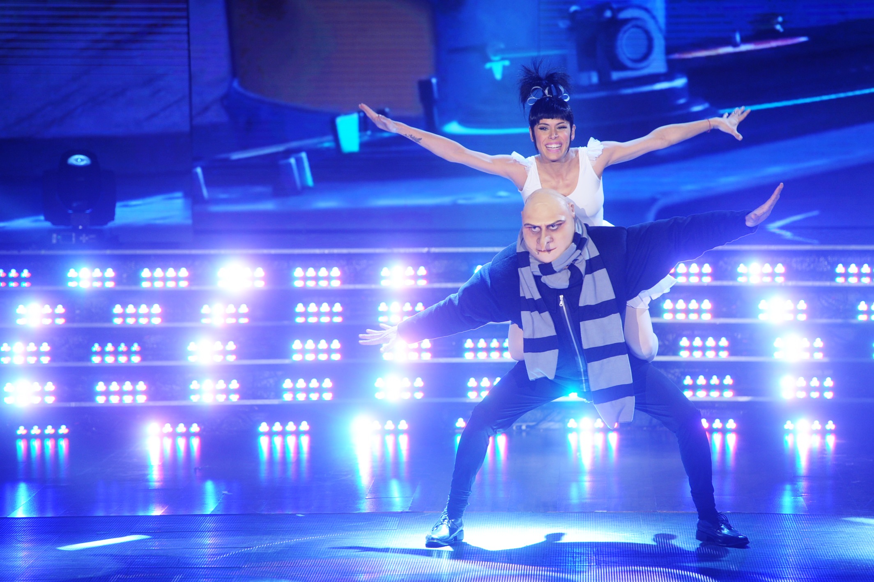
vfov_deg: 7.8
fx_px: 4246
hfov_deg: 11.8
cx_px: 437
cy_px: 291
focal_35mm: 175
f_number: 4
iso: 800
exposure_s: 1/250
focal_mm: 175
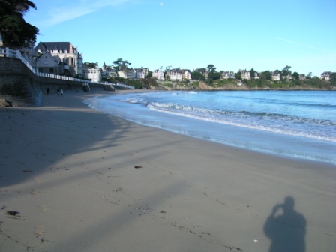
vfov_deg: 38.7
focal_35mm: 37
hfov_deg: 50.1
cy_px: 126
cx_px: 168
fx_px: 359
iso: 100
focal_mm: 5.6
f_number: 2.7
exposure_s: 1/843
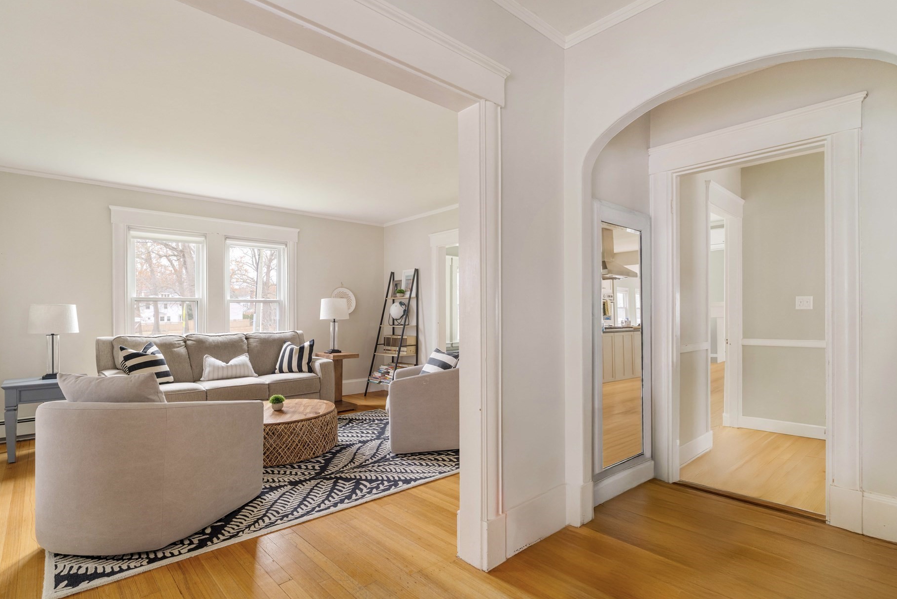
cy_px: 320
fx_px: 449
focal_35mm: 18
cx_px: 446
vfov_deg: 67.3
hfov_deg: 90.0
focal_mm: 16
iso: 400
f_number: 5
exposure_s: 1/10
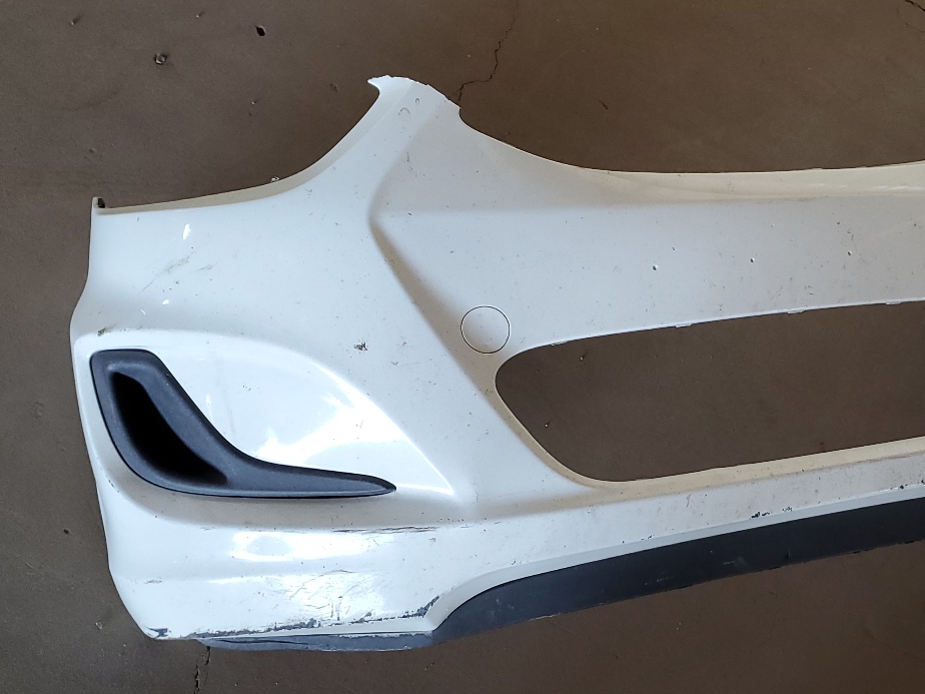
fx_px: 1202
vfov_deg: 32.1
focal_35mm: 45
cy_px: 409
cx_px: 692
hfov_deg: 40.9
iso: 68
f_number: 1.5
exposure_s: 1/60.2
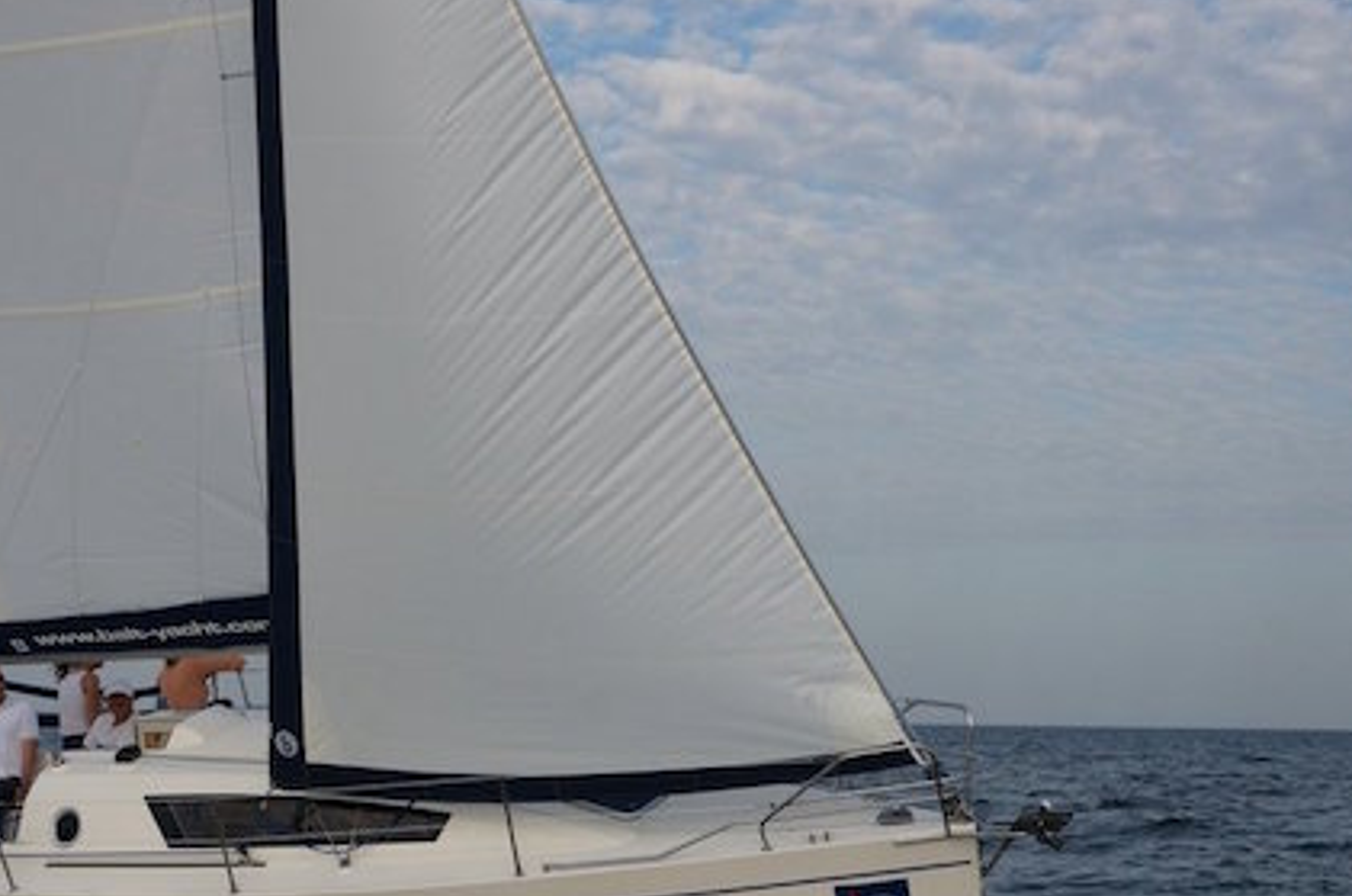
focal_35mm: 77
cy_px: 617
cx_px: 462
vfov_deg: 17.6
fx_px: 2886
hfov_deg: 26.2
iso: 200
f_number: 9
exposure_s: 1/400
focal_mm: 36
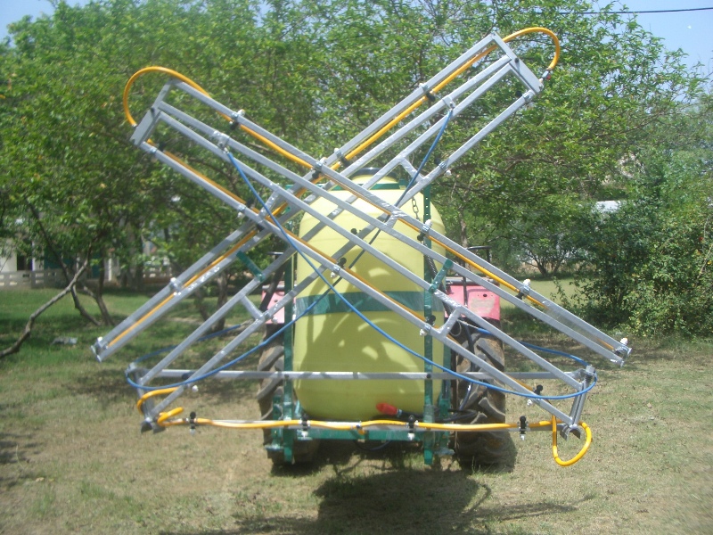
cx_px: 356
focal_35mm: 35
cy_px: 268
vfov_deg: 40.7
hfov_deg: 52.6
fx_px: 721
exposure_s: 1/320
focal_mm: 5.8
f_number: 4.3
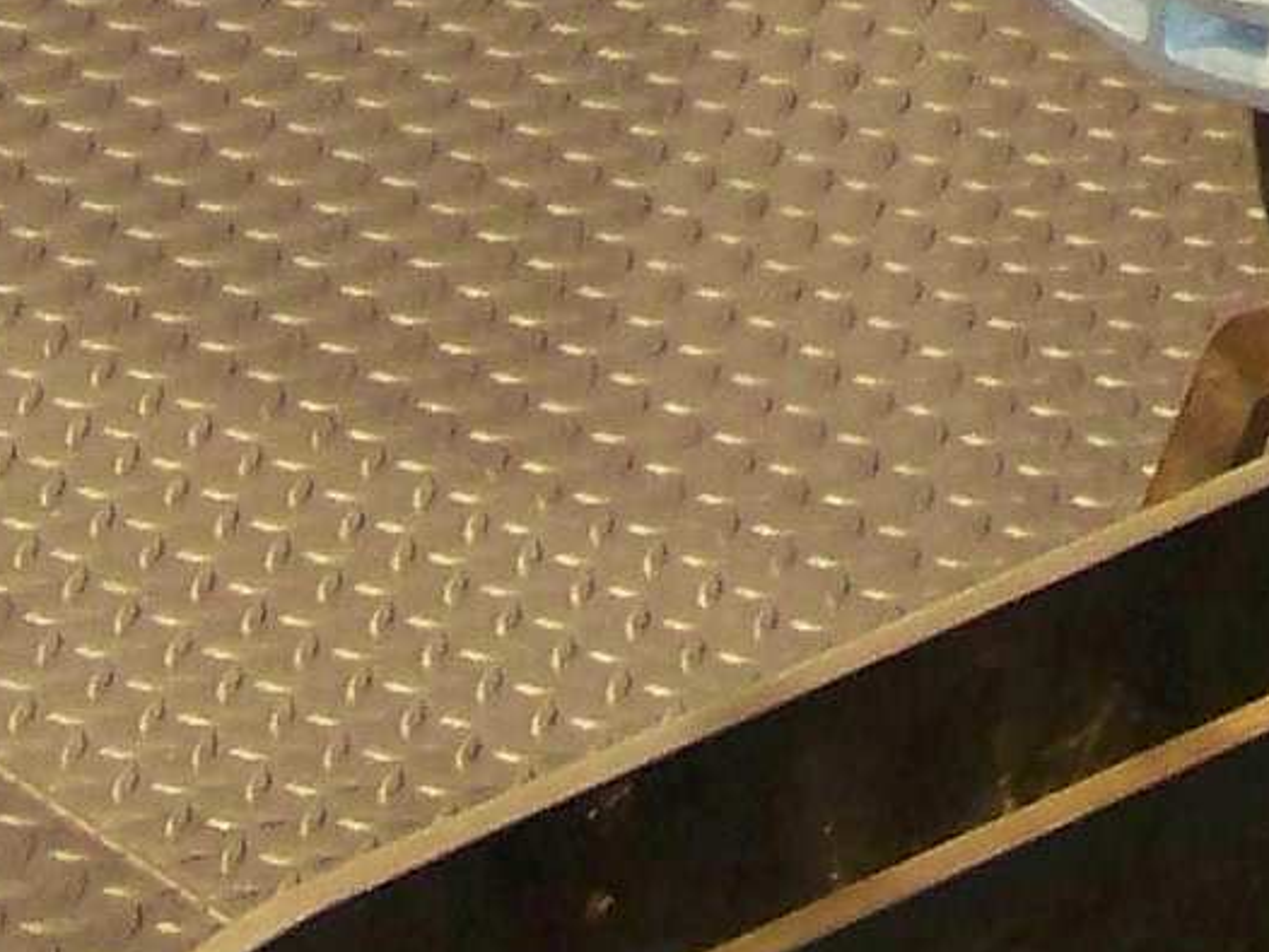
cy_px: -1762
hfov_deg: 7.5
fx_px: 9206
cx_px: 2671
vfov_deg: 5.6
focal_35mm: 251
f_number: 2.8
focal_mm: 7.2
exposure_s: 1/40
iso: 200
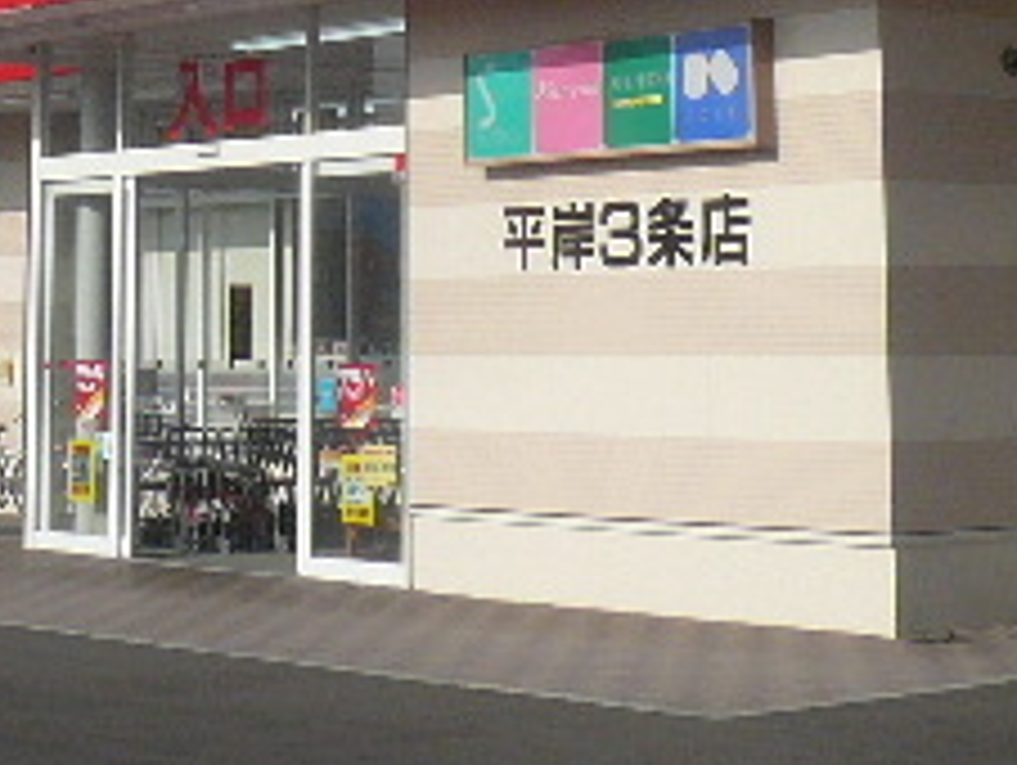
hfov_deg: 19.8
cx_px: 450
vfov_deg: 14.3
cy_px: -252
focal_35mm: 99
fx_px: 2912
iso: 100
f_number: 8
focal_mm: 4.6
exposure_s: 1/400
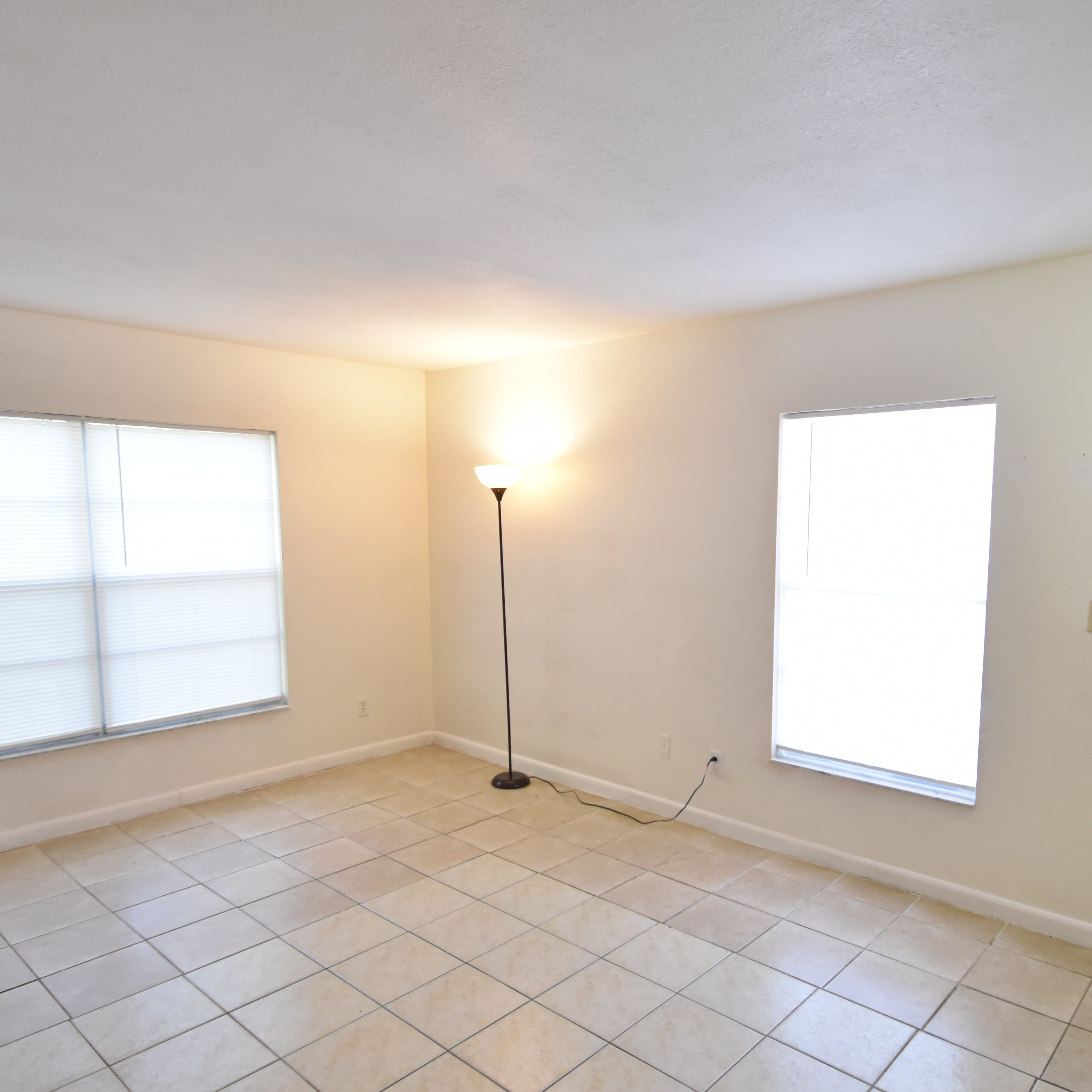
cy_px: 598
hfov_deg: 69.2
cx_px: 631
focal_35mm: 22
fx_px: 785
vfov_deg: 69.5
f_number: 3.5
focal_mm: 10
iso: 800
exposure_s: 1/30
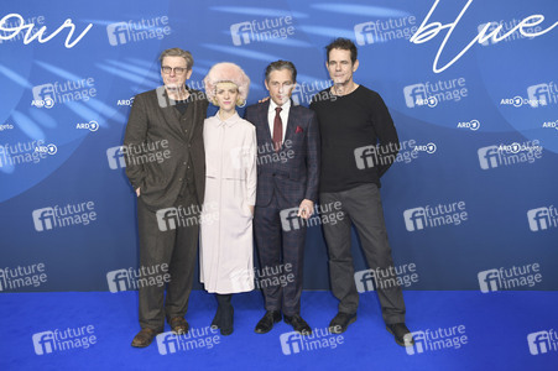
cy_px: 186
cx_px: 279
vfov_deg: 35.0
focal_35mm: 38
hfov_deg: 50.7
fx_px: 589
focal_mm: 38
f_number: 4
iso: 800
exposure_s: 1/320
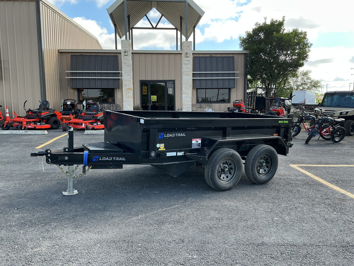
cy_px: 133
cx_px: 177
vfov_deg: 48.2
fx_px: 297
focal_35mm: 29
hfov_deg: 61.7
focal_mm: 3
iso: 25
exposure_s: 1/415
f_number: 1.8
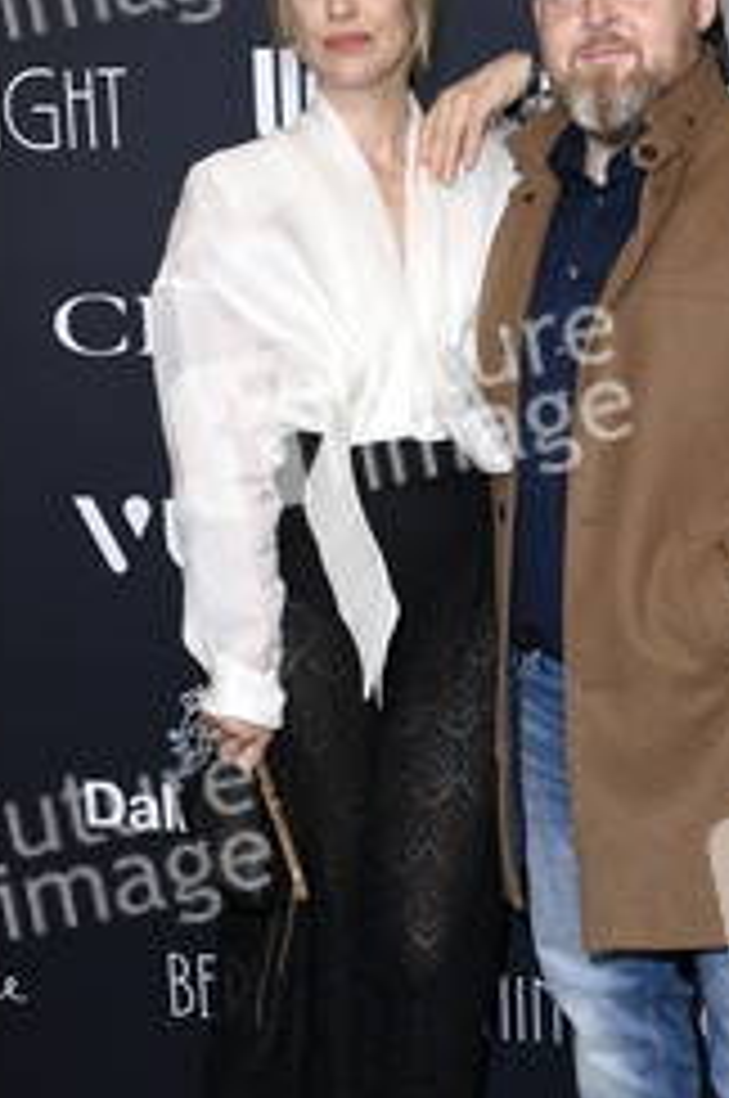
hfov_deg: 22.7
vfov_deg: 33.9
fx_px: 1797
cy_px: 639
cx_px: 531
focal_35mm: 59
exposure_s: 1/250
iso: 500
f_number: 5.6
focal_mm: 36
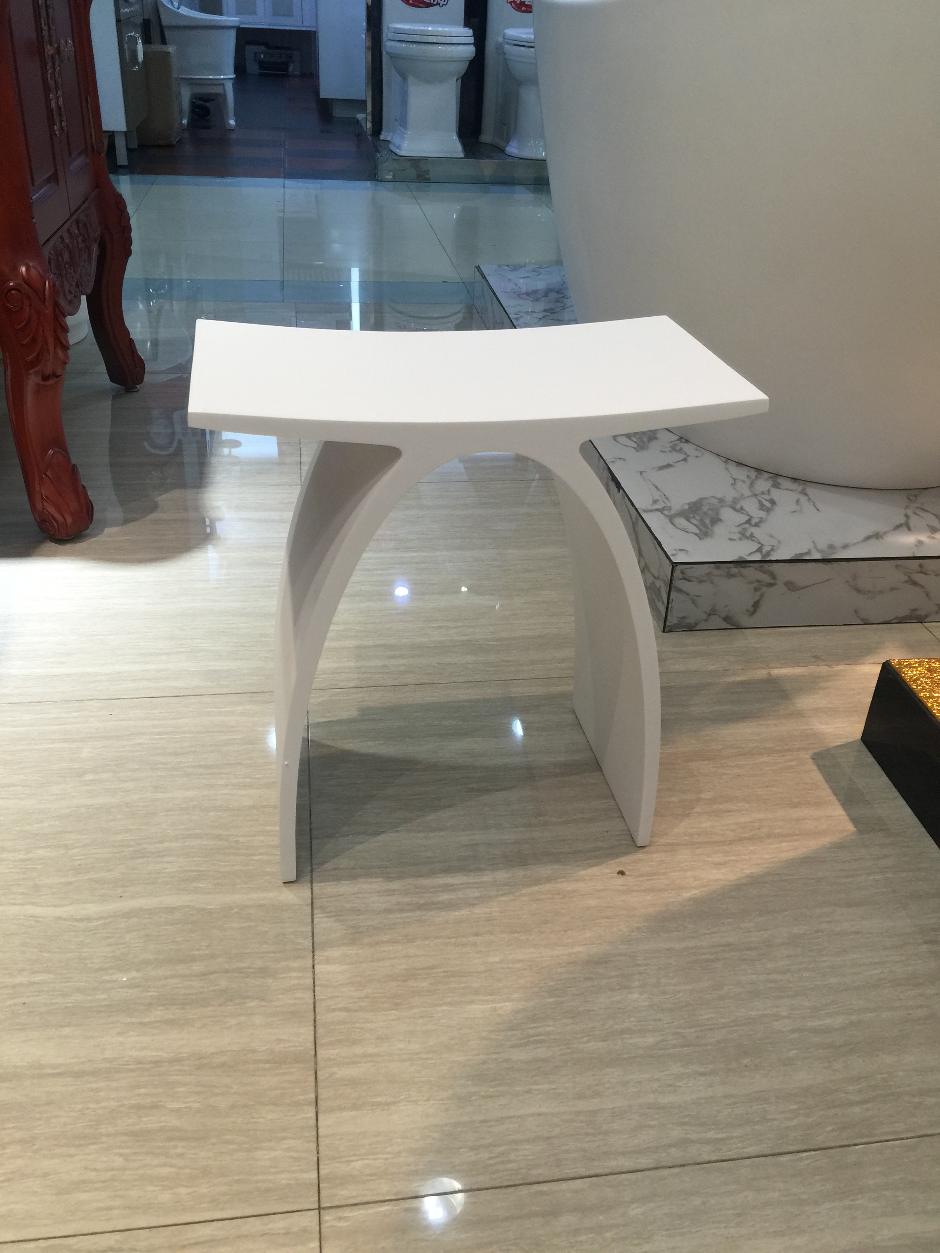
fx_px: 1050
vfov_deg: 61.7
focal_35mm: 29
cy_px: 626
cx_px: 470
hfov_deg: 48.2
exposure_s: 1/33
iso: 40
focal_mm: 4.15
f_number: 2.2
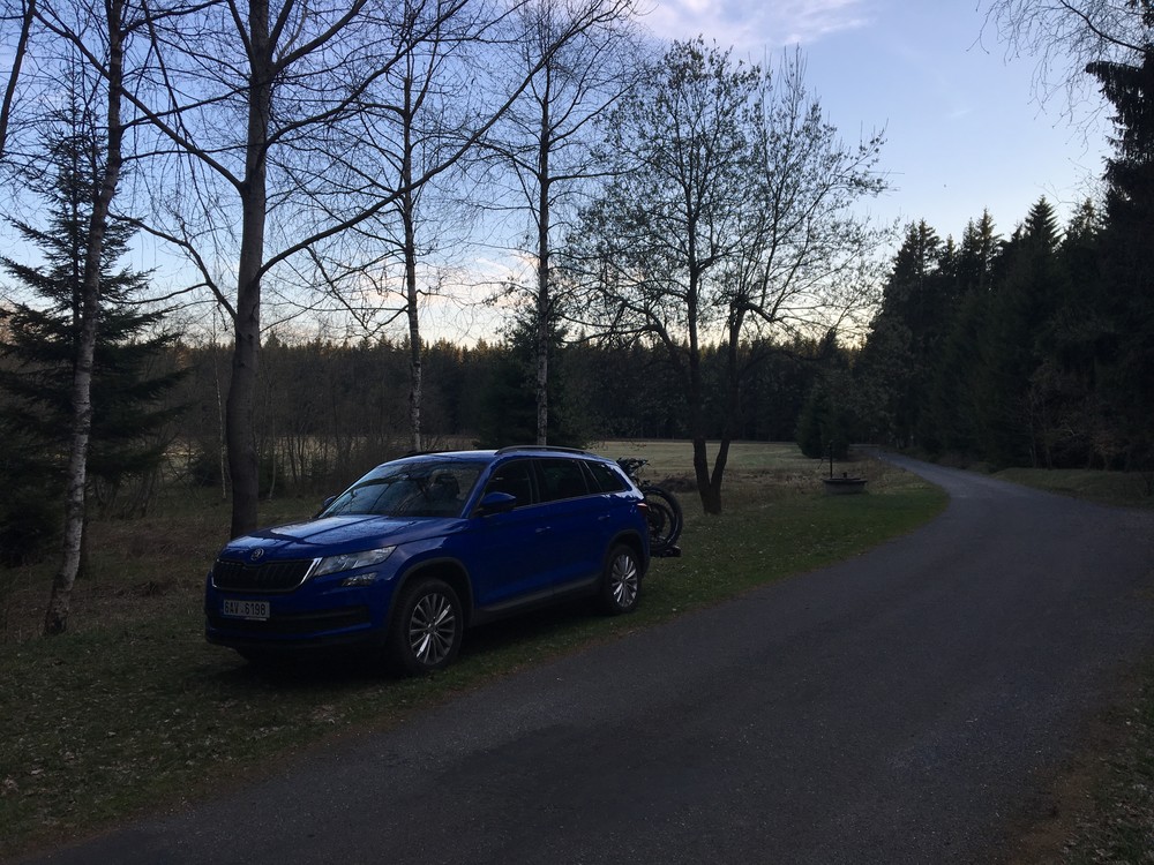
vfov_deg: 48.2
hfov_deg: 61.7
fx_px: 967
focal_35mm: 29
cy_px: 432
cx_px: 577
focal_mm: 4.15
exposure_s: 1/409
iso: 25
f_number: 2.2
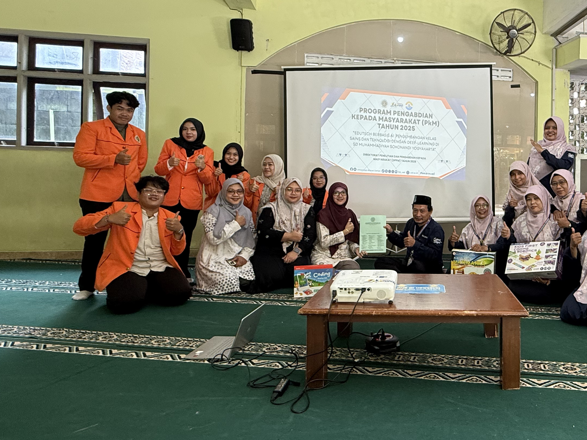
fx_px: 441
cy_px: 186
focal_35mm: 26
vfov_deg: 52.8
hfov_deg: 63.7
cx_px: 434
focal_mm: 2.22
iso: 200
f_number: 2.2
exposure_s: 1/99
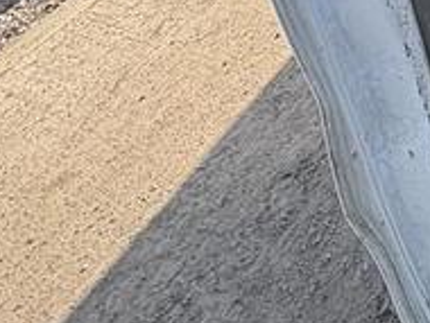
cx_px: 566
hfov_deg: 25.2
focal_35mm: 66
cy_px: -389
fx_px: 821
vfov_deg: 15.6
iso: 64
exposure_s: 1/435
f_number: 2.2
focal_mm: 2.22
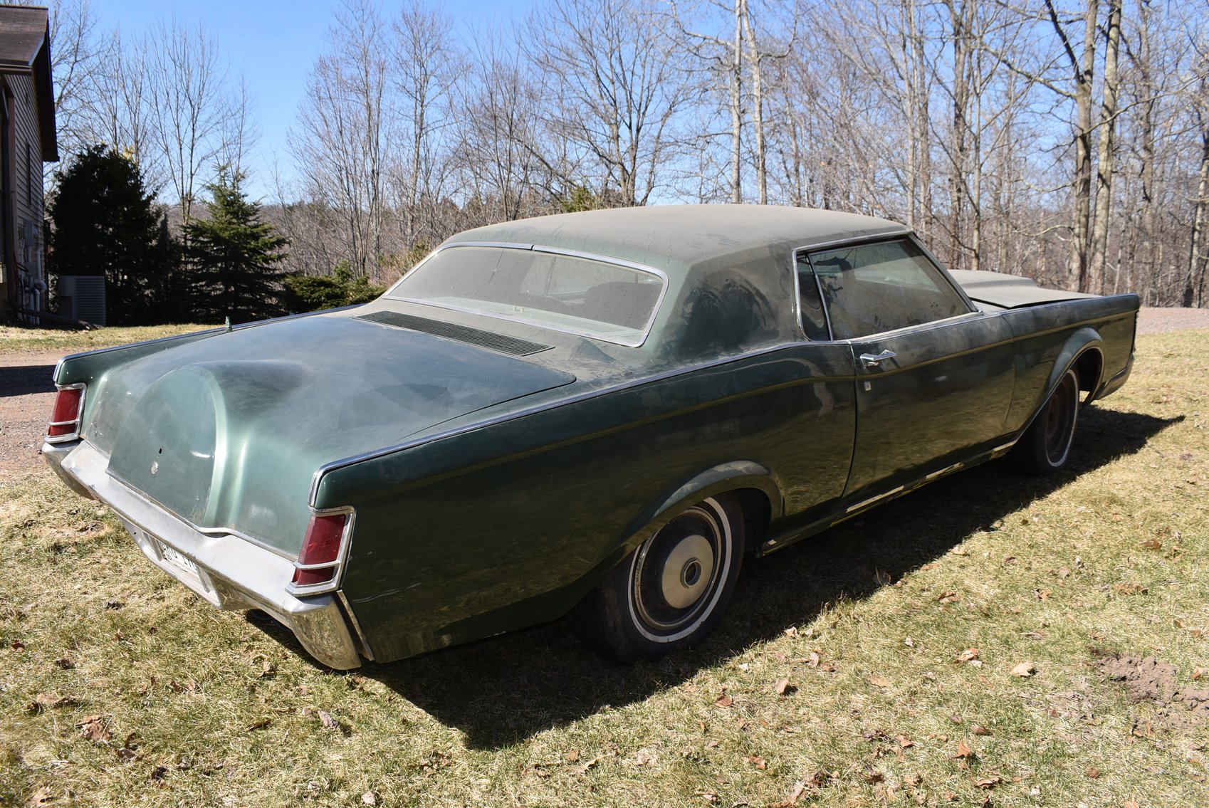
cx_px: 604
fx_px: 1059
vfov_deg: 41.8
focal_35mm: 32
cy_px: 404
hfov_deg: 59.5
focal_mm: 21
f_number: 9
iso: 100
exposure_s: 1/200
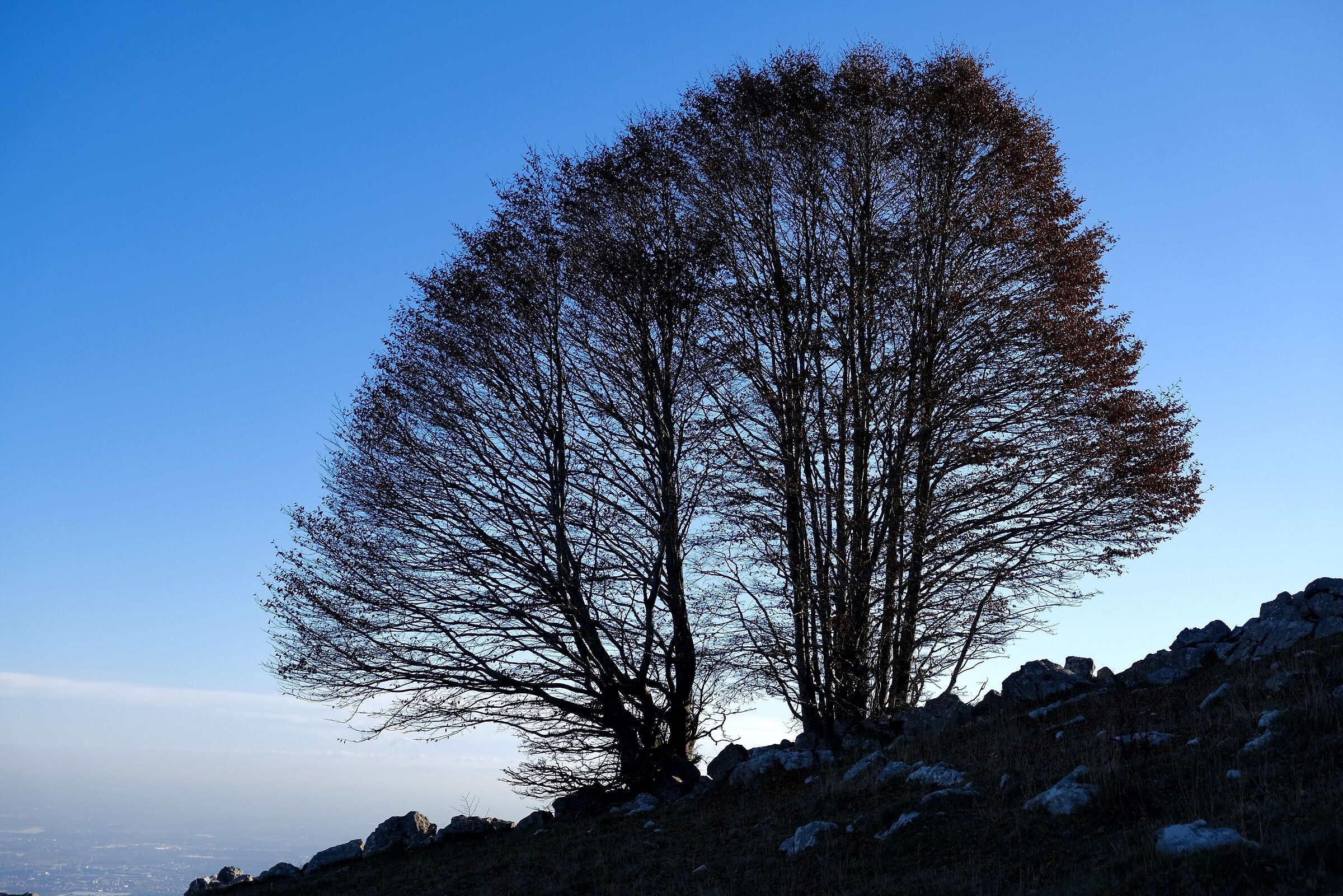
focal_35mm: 45
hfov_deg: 43.6
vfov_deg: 29.9
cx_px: 672
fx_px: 1679
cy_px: 448
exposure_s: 1/1700
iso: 160
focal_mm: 30.2
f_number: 3.6
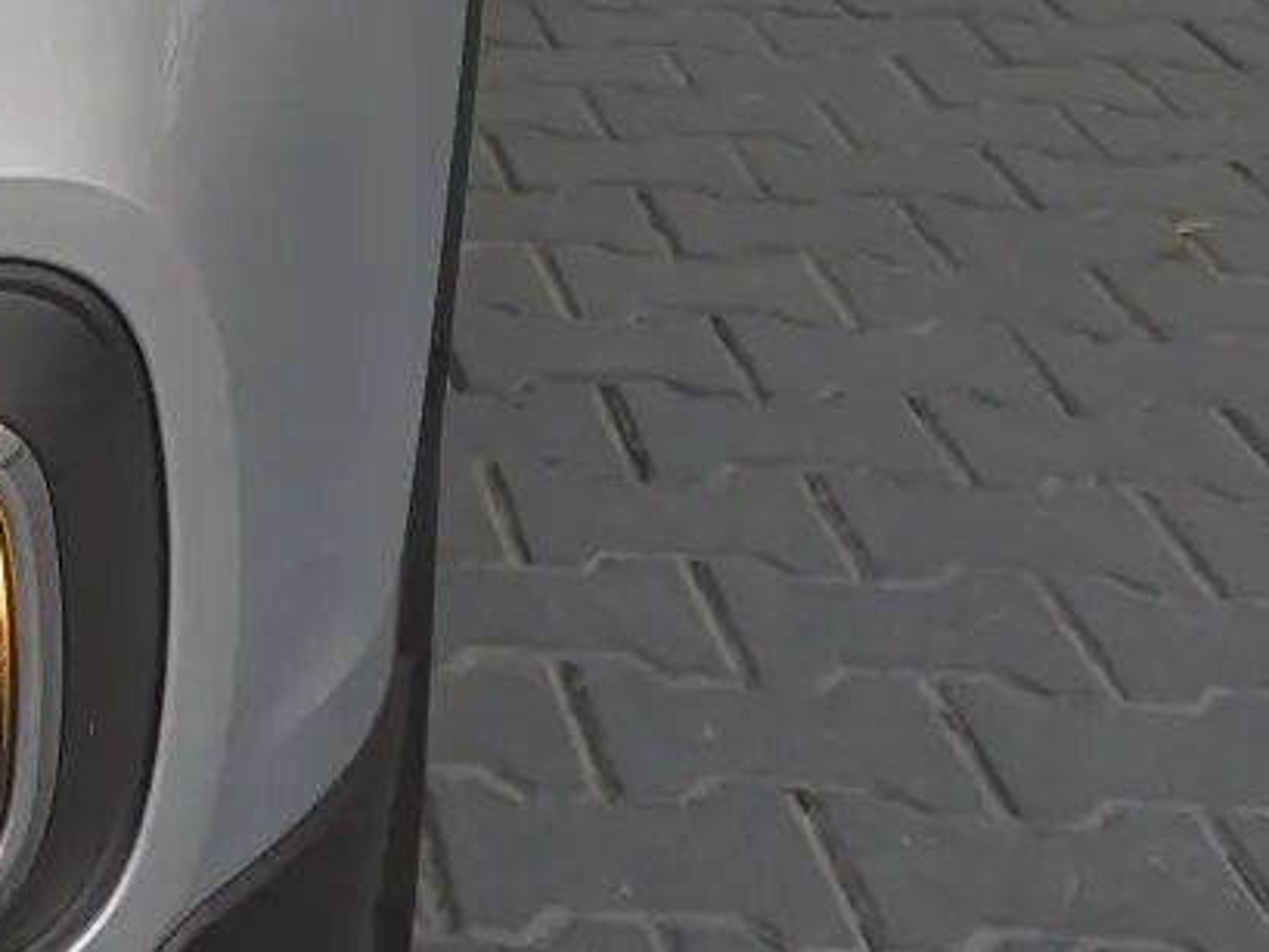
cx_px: -192
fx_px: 3227
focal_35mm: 88
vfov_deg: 16.4
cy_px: -47
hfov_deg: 21.0
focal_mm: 4.65
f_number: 1.8
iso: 50
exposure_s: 1/124
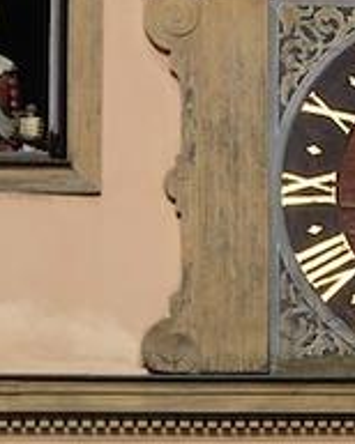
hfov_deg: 1.7
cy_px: 60
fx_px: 11931
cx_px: 436
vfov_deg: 2.1
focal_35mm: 907
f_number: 11
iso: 100
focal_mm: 47
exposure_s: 1/250
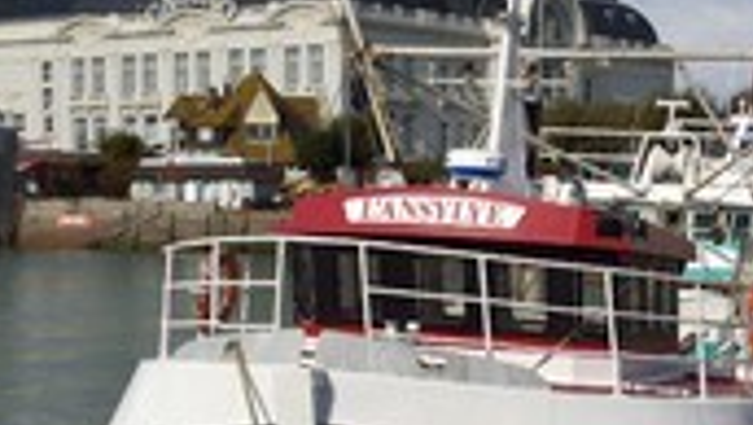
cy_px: 351
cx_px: 442
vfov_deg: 13.8
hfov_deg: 24.4
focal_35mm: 87
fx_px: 1738
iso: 200
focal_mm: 34
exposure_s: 1/250
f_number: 14
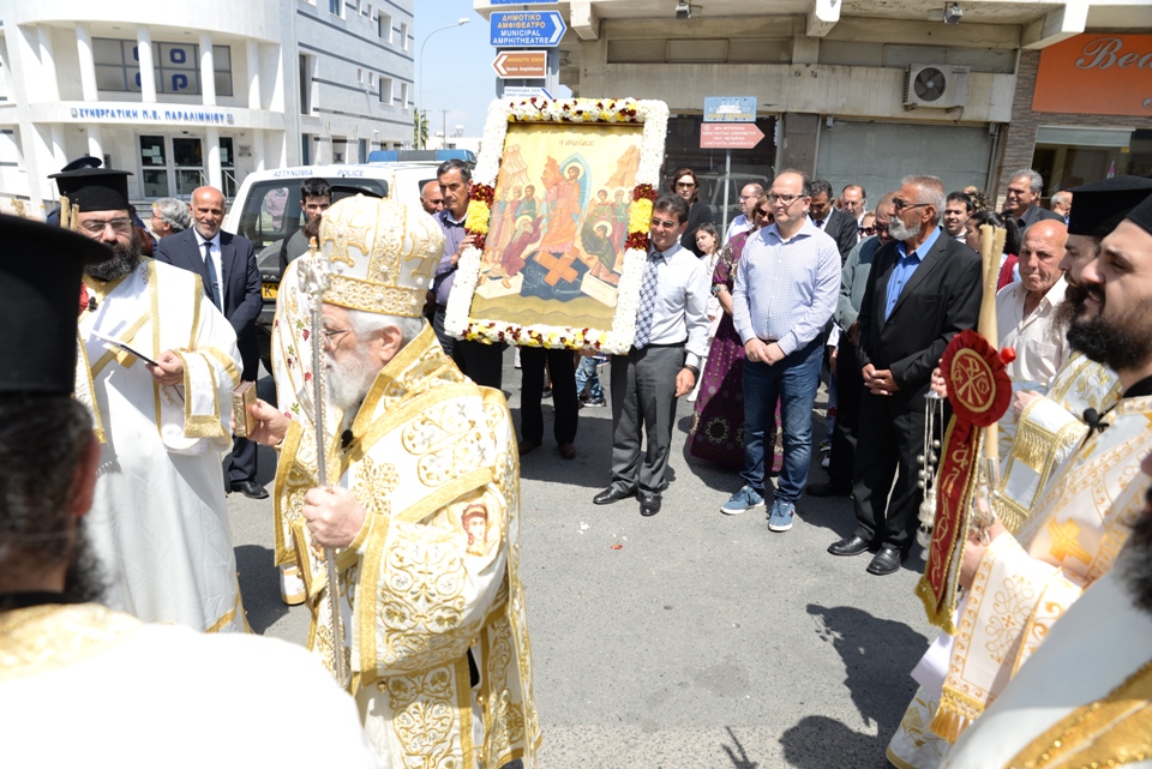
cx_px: 576
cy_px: 384
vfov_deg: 53.2
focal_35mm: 24
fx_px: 768
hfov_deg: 73.7
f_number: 7.1
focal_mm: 24
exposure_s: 1/320
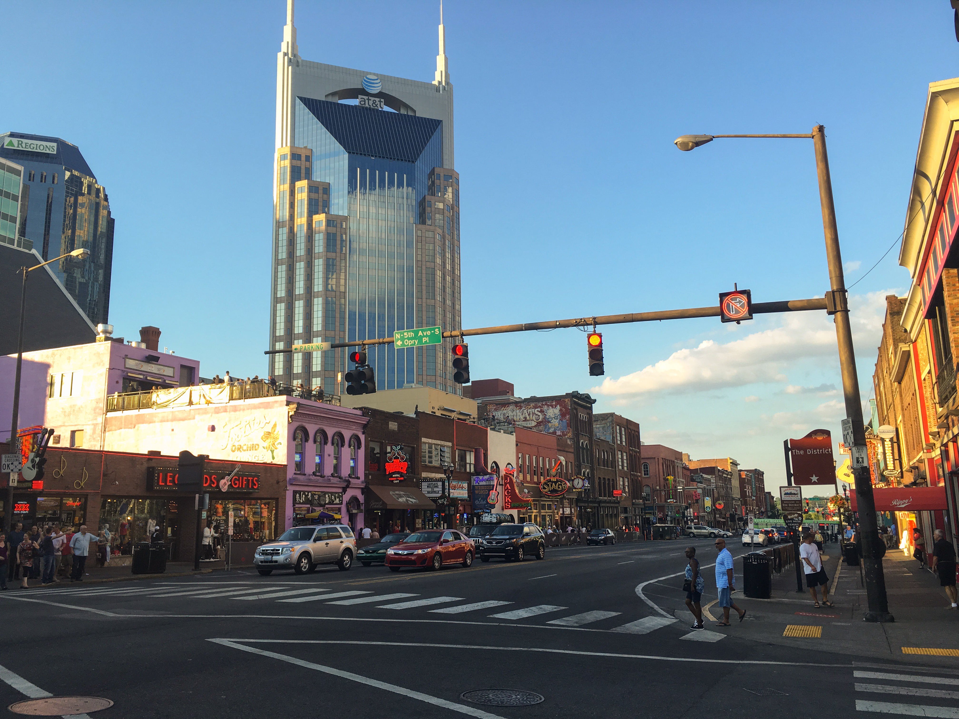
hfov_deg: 61.7
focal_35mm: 29
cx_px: 480
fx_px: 803
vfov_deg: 48.2
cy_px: 360
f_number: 2.2
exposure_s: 1/400
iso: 25
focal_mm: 4.15
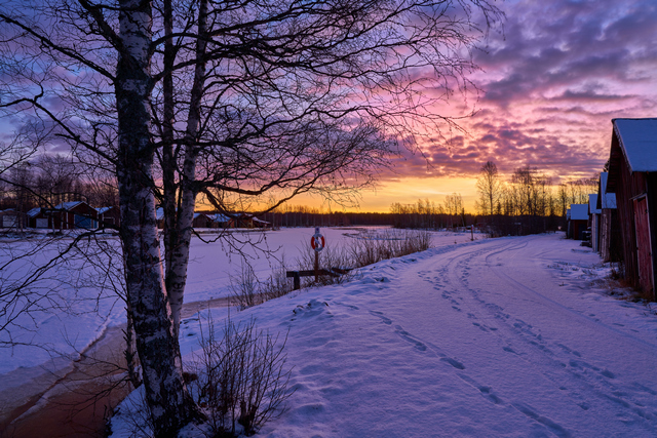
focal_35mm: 20
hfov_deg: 84.0
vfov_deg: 62.0
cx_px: 328
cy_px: 219
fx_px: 365
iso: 100
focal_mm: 20
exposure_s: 2
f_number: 10
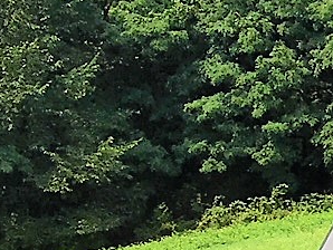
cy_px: 123
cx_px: 936
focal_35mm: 196
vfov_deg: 7.6
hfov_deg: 8.7
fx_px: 1887
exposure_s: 1/1748
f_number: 2.2
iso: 25
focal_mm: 4.15
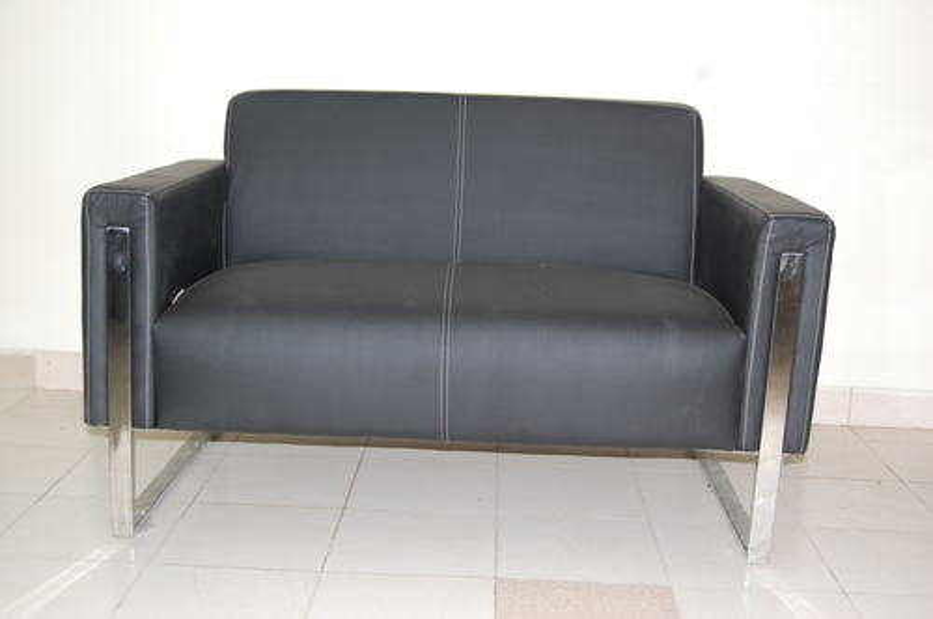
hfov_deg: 43.7
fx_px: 1165
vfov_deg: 29.8
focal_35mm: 45
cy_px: 310
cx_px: 466
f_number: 4.2
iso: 400
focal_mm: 30
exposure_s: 1/60
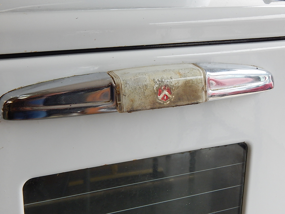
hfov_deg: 35.5
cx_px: 142
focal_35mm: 54
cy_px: 107
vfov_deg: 27.0
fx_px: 445
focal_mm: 9.7
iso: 280
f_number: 3.8
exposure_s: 1/250
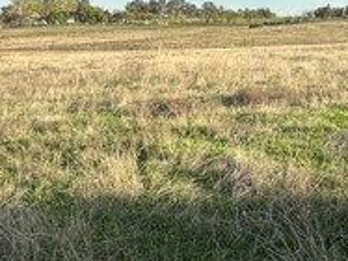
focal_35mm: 48
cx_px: 303
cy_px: 50
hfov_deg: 37.5
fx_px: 482
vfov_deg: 29.5
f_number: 2.2
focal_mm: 2.22
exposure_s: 1/1159
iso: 40
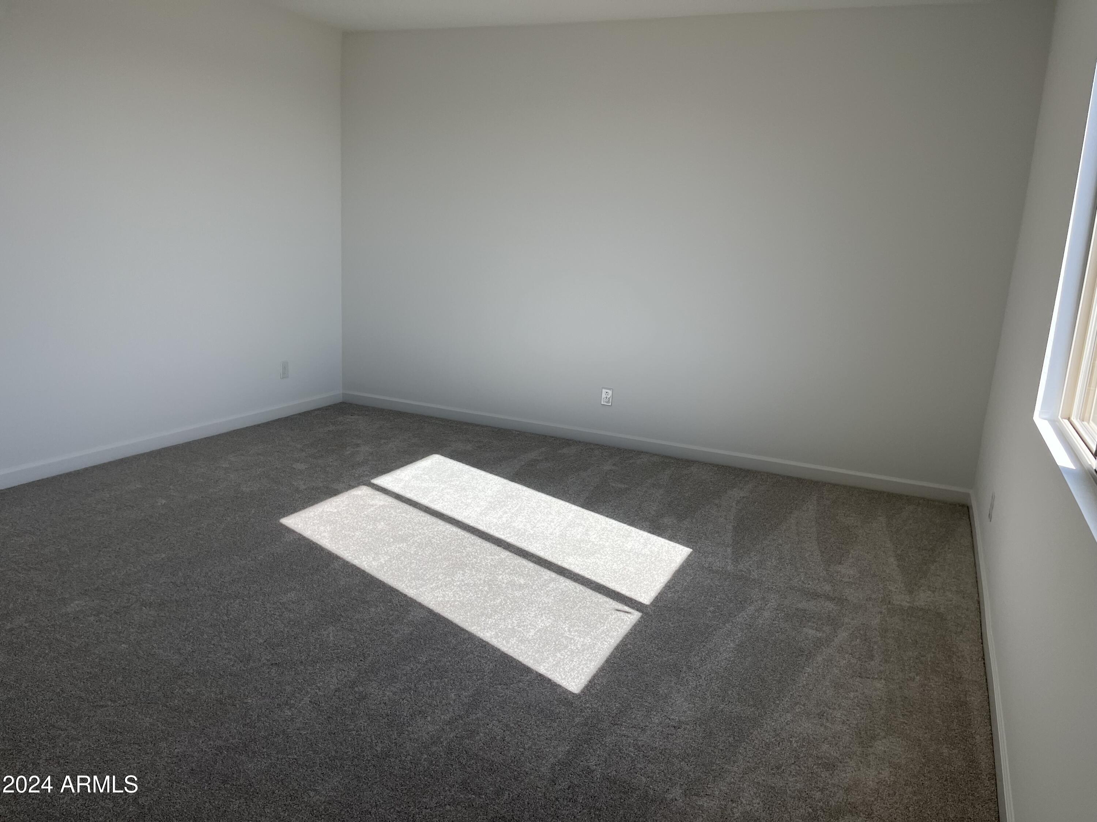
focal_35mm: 26
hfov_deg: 67.3
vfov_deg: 53.1
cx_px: 548
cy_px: 411
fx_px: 824
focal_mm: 5.1
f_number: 1.6
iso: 50
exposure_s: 1/611
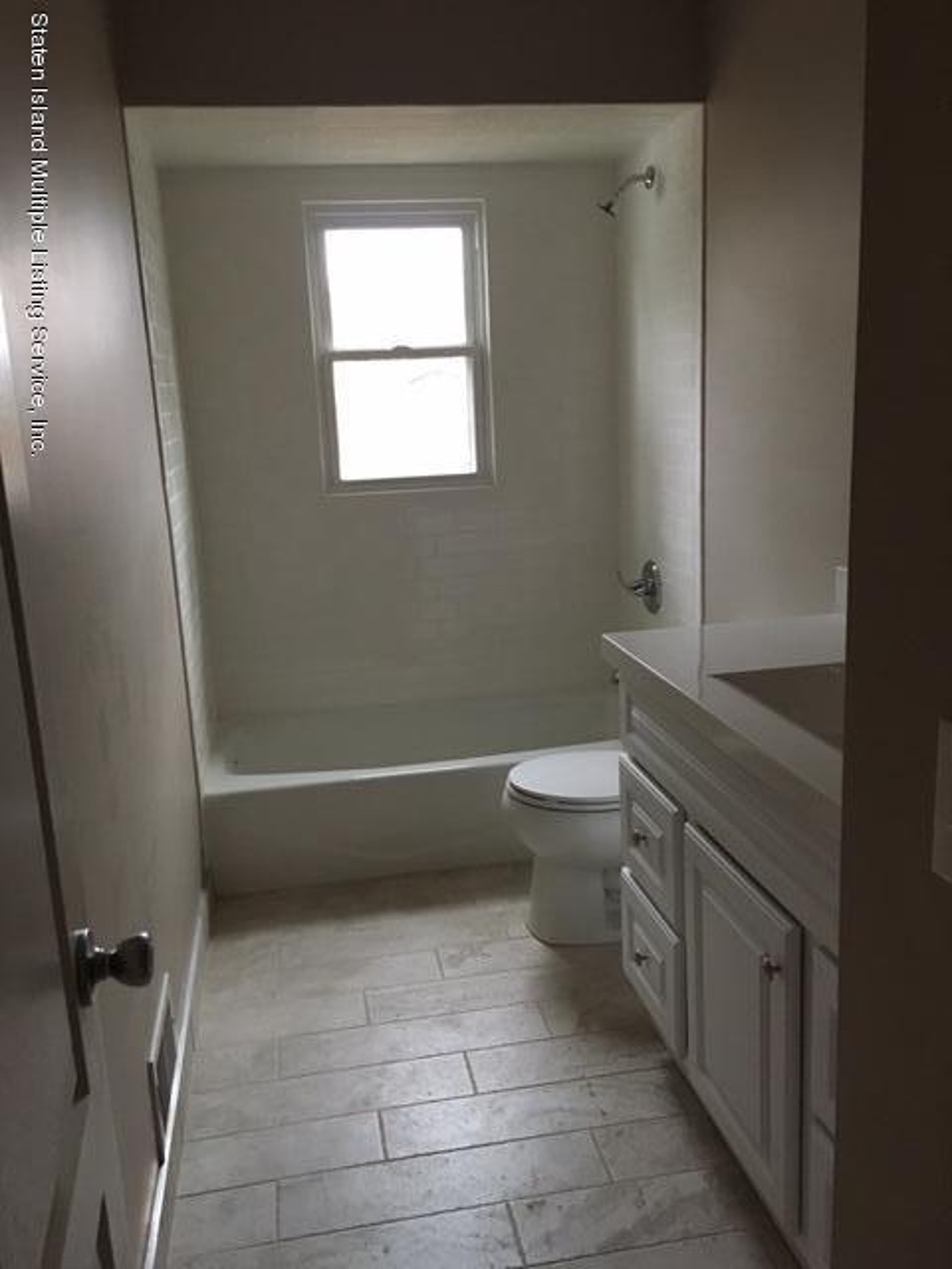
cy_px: 634
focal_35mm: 29
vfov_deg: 61.7
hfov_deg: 48.2
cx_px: 476
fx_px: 1063
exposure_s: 1/30
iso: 200
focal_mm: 4.15
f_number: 2.2
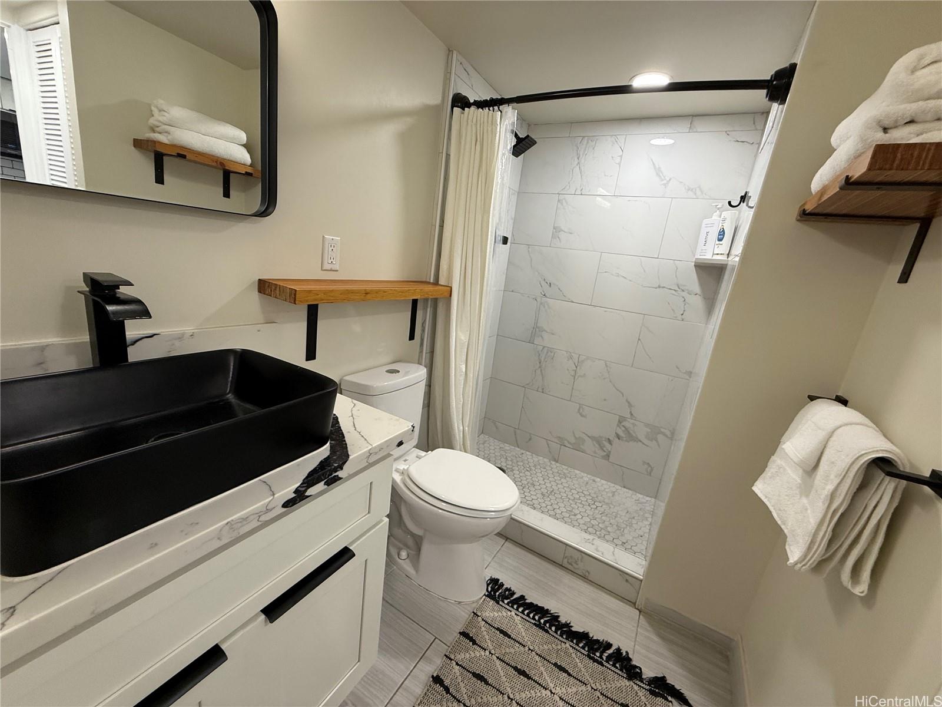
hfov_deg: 102.1
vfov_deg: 85.7
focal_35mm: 14
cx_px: 471
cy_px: 354
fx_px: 381
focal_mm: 2.22
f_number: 2.2
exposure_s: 1/120
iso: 200
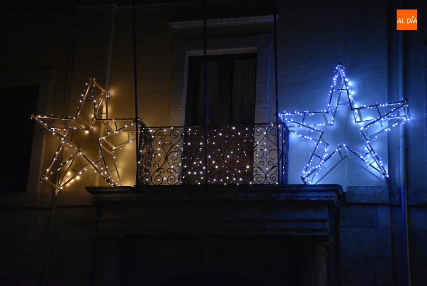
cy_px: 143
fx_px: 712
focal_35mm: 60
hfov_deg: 33.4
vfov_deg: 22.7
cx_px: 214
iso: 5000
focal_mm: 40
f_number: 4.5
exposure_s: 1/60
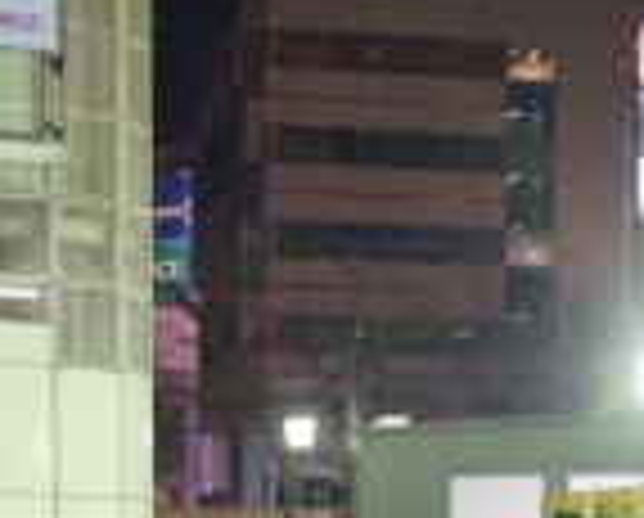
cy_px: 743
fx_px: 2101
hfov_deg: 17.2
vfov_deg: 13.4
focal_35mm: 110
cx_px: 104
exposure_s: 1/60
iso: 1600
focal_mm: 20
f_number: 3.5
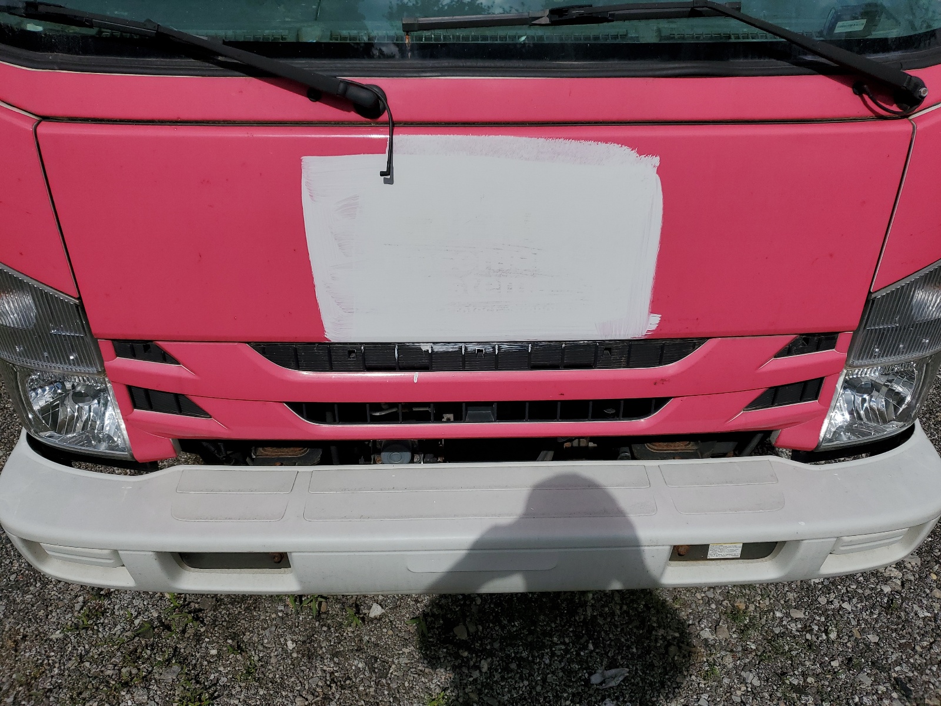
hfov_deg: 67.3
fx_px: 707
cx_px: 470
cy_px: 353
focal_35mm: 26
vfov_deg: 53.1
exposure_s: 1/10000
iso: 50
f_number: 1.5
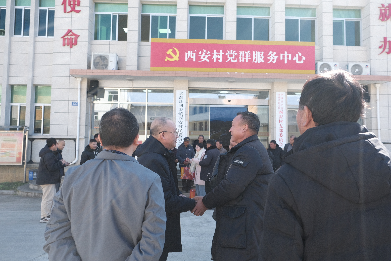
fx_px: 293
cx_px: 196
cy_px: 130
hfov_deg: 67.4
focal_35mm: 27
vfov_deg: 47.9
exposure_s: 1/500
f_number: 4.5
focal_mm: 18
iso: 640
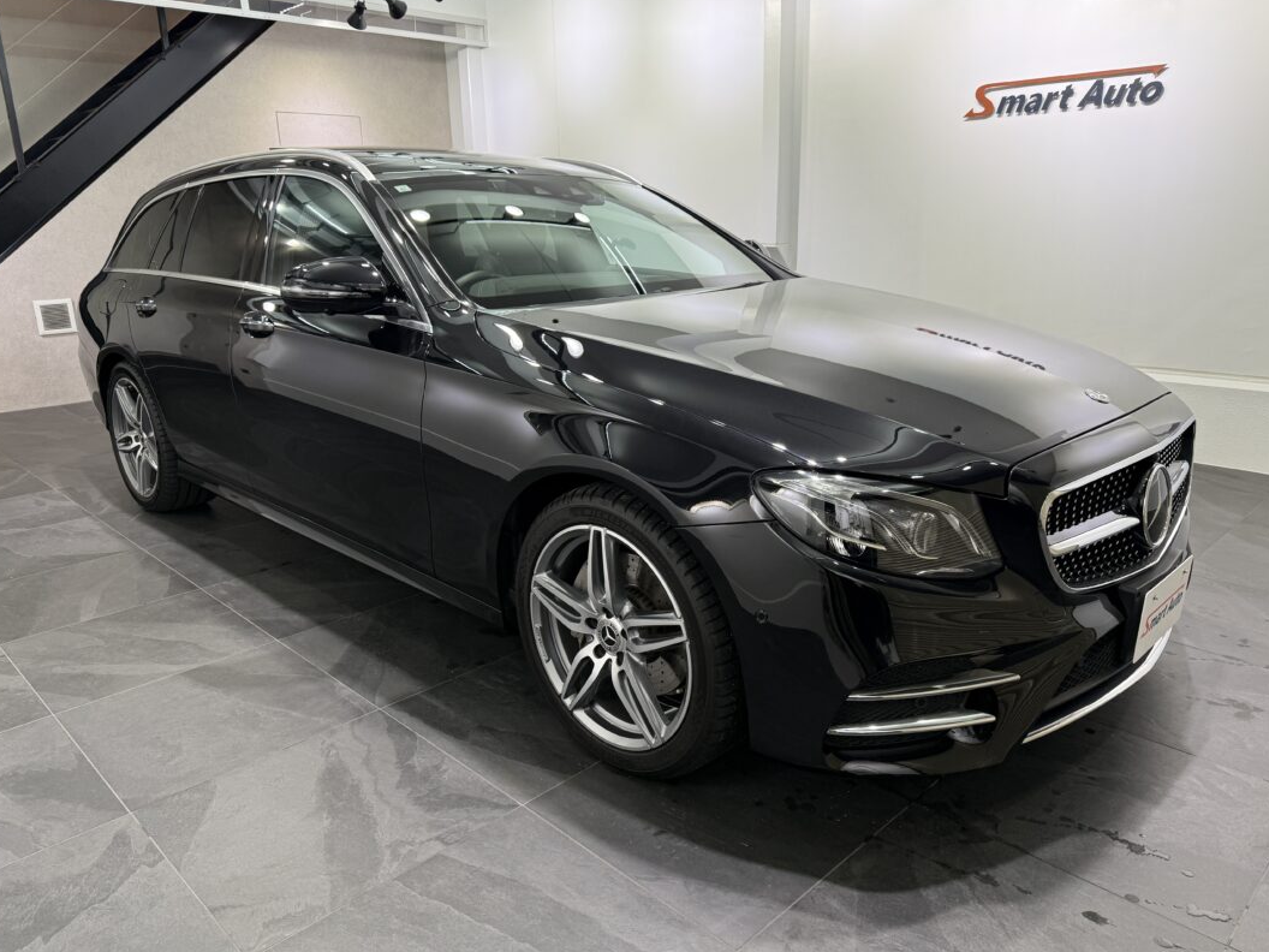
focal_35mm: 25
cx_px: 645
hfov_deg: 69.4
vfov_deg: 54.9
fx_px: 916
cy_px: 487
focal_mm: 6.76
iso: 80
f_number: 1.78
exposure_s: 1/100
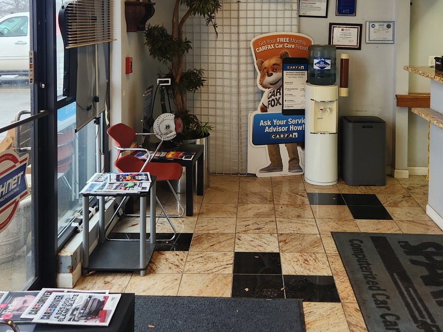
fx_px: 525
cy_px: 56
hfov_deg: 45.7
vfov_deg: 33.9
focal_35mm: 41
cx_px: 236
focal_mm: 5.4
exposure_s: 1/180
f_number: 1.8
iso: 100
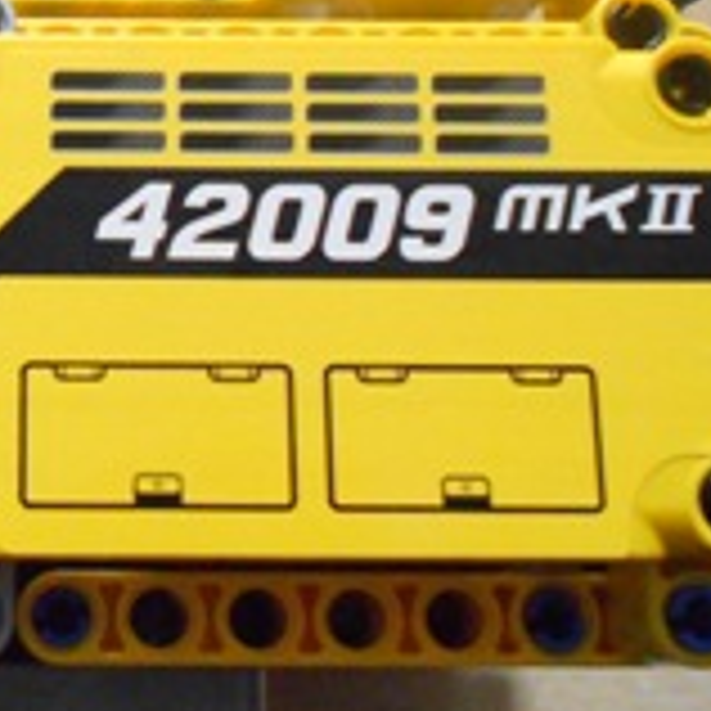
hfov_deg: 25.2
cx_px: -4
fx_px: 1510
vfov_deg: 26.3
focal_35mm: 65
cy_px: 238
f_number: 3.2
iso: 800
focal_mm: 4.6
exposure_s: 1/50
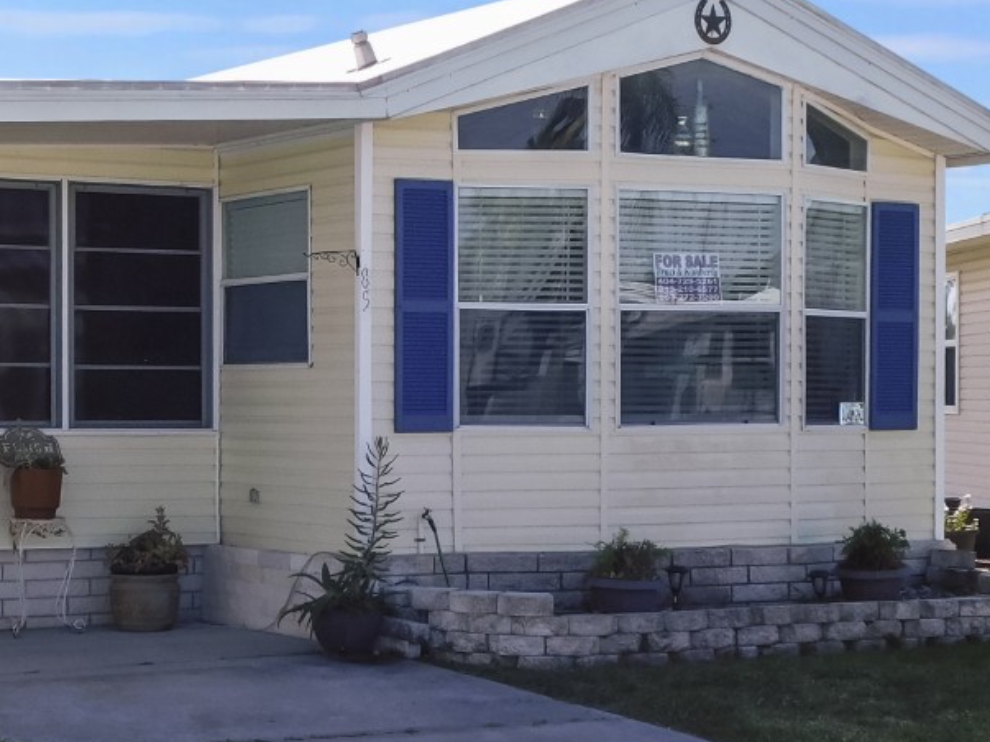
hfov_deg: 22.6
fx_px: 2459
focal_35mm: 86
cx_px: 302
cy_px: 269
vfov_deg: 17.1
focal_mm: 6.3
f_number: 3.5
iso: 125
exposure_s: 1/800
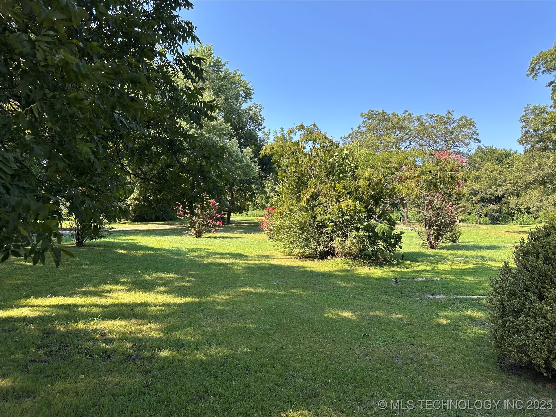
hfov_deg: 71.6
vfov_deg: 56.8
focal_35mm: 24
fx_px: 385
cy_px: 208
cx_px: 278
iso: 80
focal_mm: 6.86
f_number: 1.78
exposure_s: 1/1321
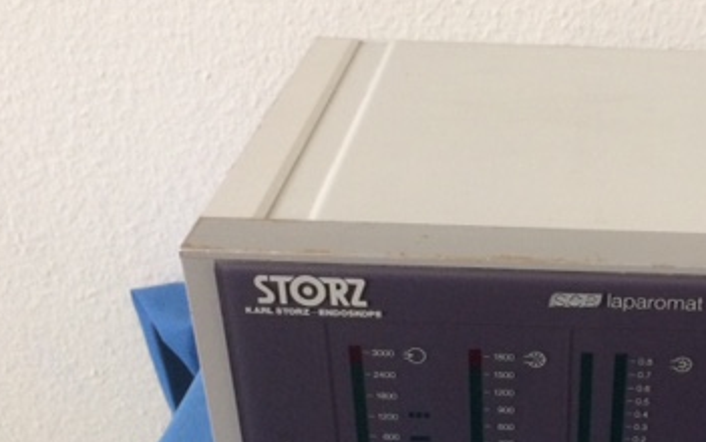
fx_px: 1078
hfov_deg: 34.9
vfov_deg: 23.1
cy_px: 297
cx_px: 583
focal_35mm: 56
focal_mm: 4.15
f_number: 2.2
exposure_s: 1/30
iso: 160
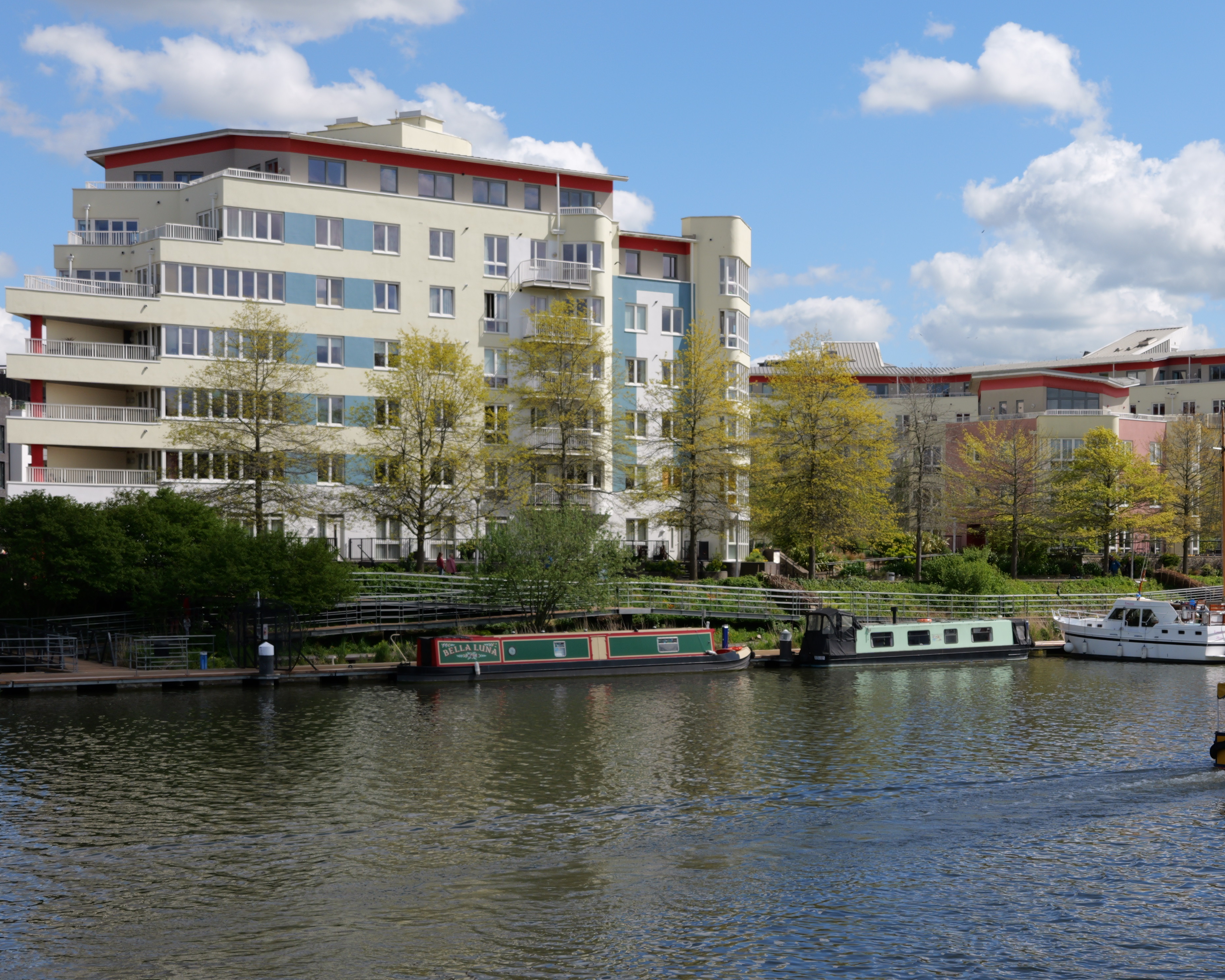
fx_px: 2212
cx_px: 824
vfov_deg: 24.9
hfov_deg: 30.7
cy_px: 631
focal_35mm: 61
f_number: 6.3
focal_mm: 40
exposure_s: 1/1000
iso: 200
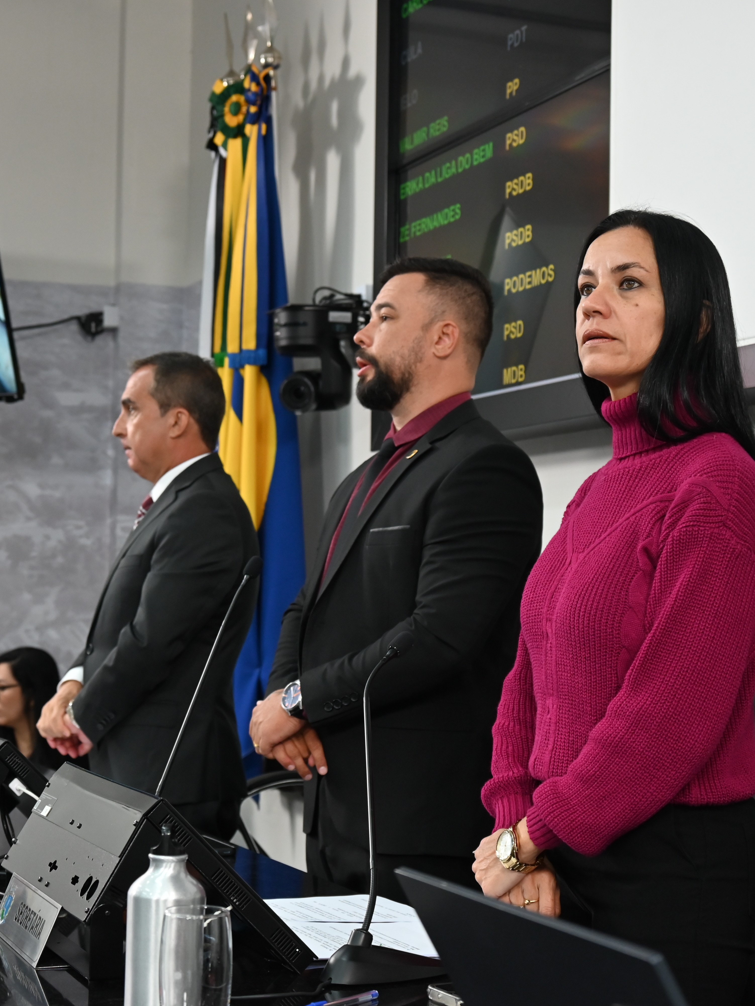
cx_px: 281
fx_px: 1890
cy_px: 504
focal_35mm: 65
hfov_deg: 22.5
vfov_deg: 29.8
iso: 1250
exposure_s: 1/125
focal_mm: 45
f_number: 5.3
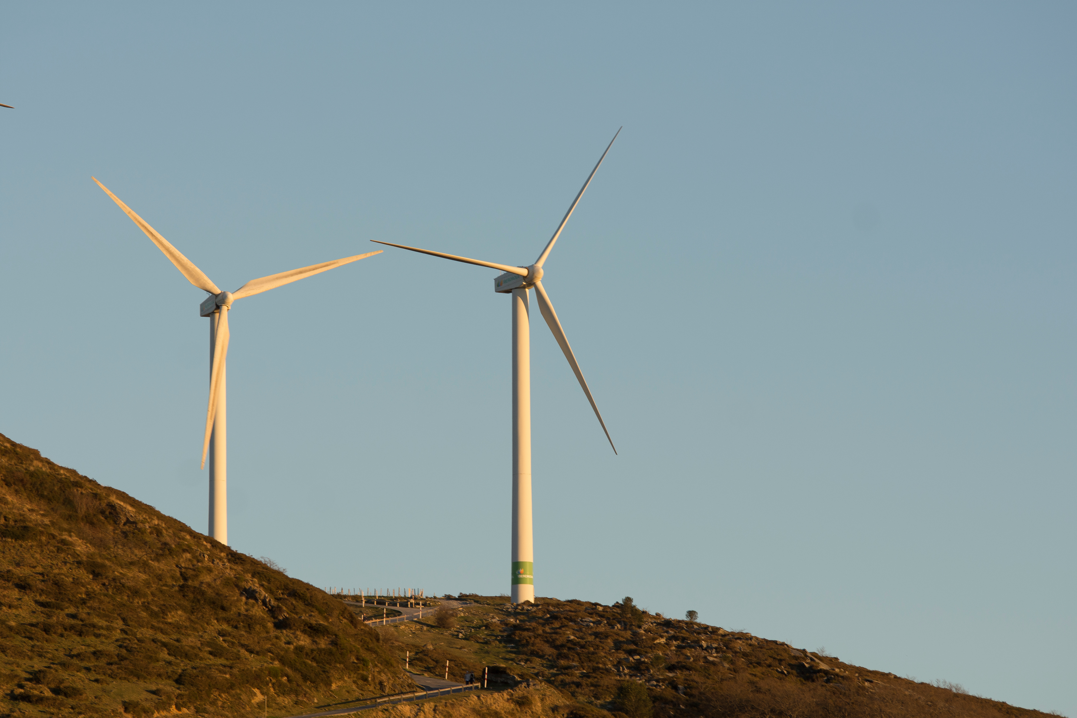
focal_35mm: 255
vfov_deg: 5.4
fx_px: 7628
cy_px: 359
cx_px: 538
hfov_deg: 8.1
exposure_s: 1/400
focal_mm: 170
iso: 100
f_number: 4
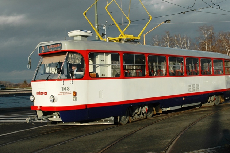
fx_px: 304
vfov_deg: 28.2
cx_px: 122
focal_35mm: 48
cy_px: 65
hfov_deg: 41.4
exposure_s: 1/400
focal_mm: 25
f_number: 10
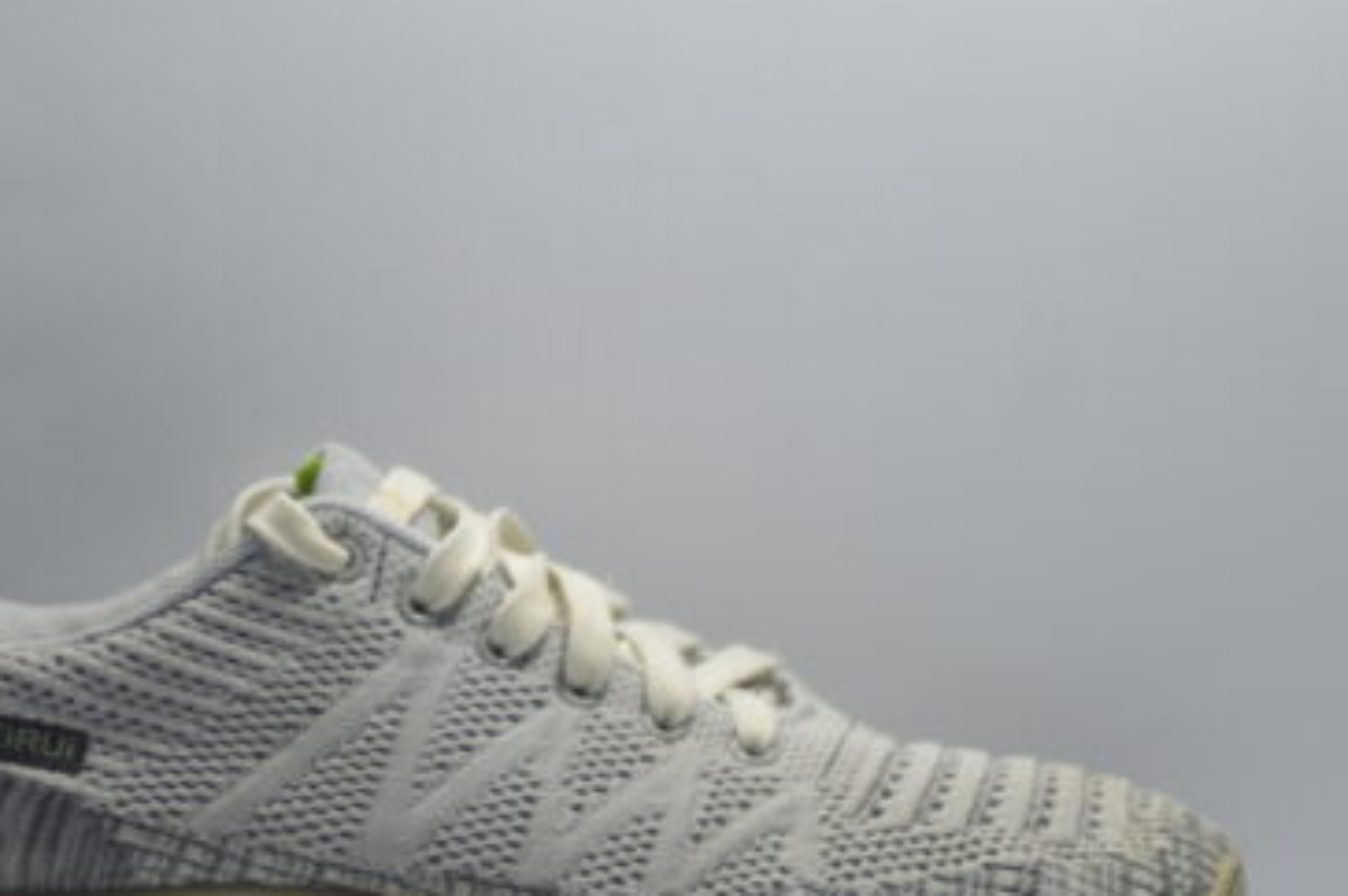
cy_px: 594
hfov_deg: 6.2
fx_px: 12488
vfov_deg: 4.1
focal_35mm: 334
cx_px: 504
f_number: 4.2
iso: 400
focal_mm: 135
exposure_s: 1/160
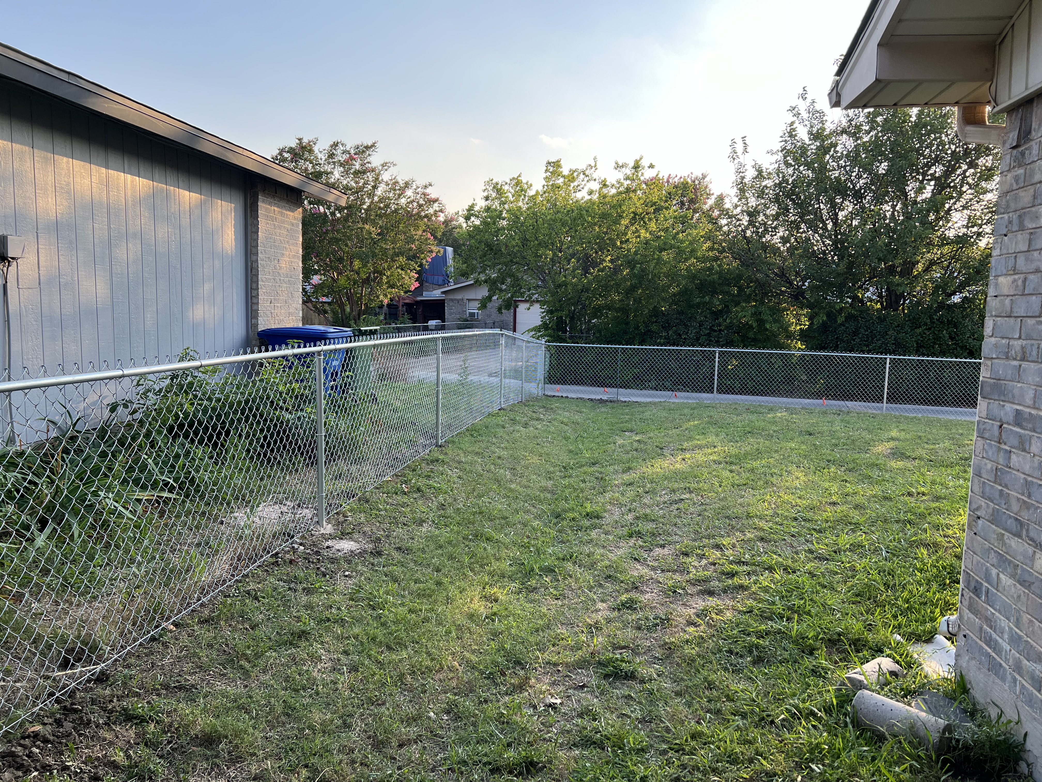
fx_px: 783
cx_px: 521
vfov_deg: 53.1
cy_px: 391
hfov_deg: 67.3
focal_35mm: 26
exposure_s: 1/840
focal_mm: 5.7
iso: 50
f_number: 1.5
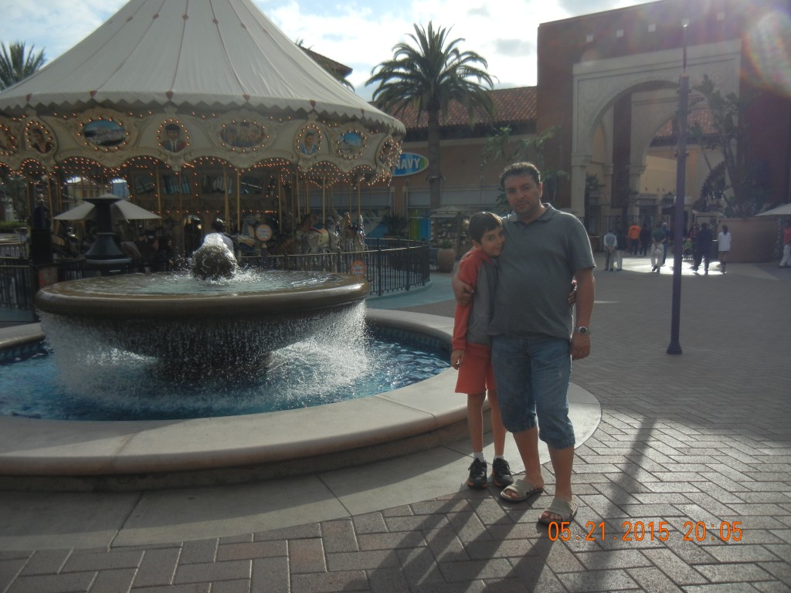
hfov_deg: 60.0
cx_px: 396
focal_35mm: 30
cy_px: 296
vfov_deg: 46.8
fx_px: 686
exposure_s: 1/479
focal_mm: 5.4
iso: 160
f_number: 7
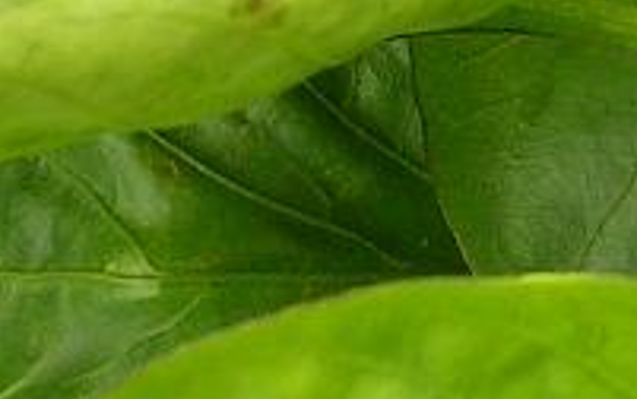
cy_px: -155
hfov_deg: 6.4
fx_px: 5629
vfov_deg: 4.0
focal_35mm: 324
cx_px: 960
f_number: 3.4
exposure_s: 1/127
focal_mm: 9.1
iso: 50
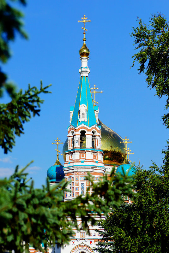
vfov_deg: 18.2
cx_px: 84
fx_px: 792
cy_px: 126
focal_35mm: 112
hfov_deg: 12.2
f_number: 7.1
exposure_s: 1/800
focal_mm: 75
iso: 100
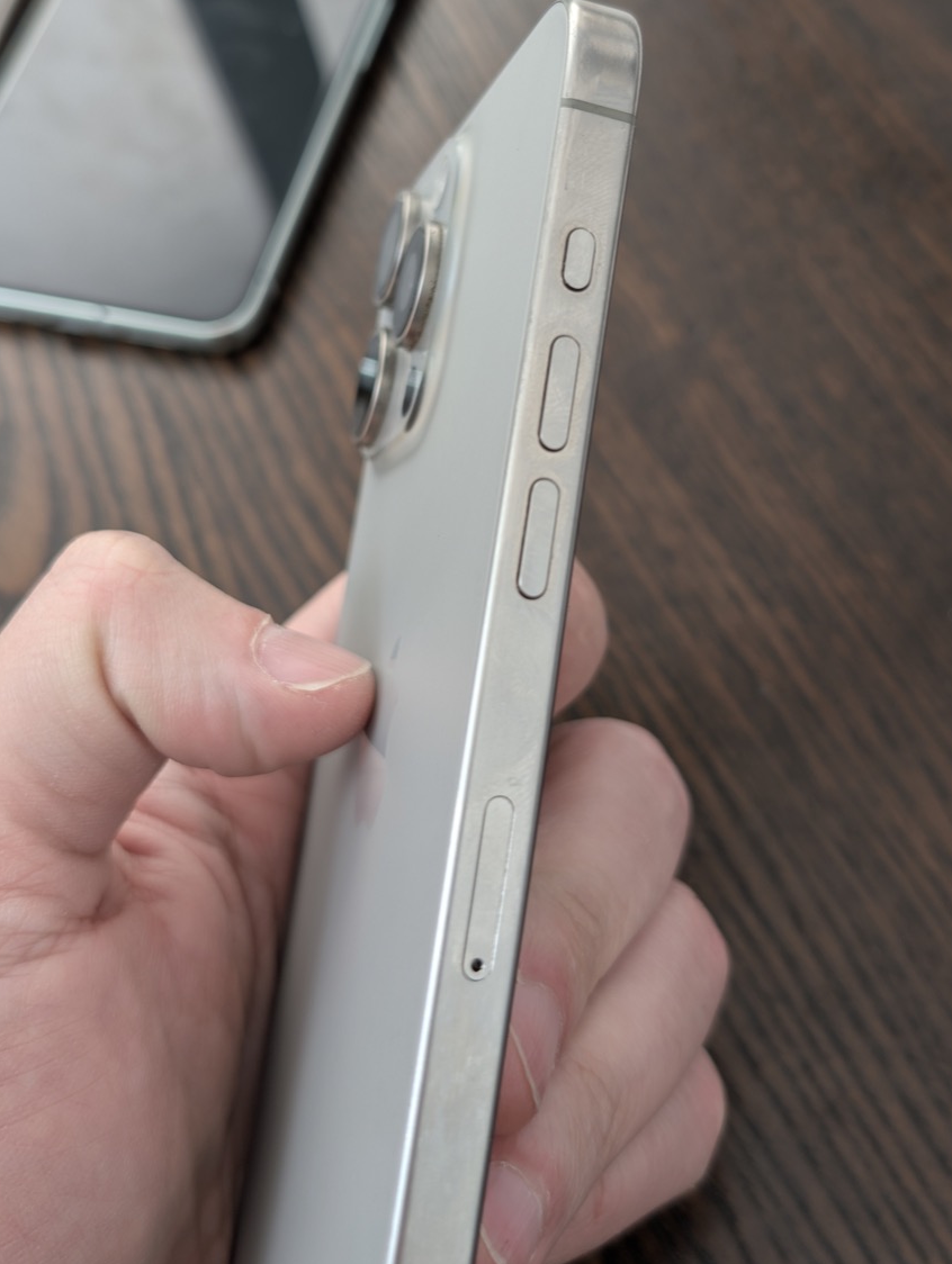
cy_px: 441
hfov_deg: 35.2
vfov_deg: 45.2
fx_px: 1500
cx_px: 522
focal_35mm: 41
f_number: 1.68
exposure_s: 1/34.1
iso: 23
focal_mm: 6.9
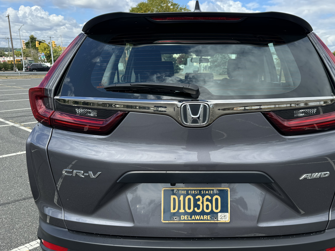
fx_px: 300
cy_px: 149
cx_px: 202
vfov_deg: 45.2
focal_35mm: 31
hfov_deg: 57.9
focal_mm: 6.76
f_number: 1.78
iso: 80
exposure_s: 1/2174
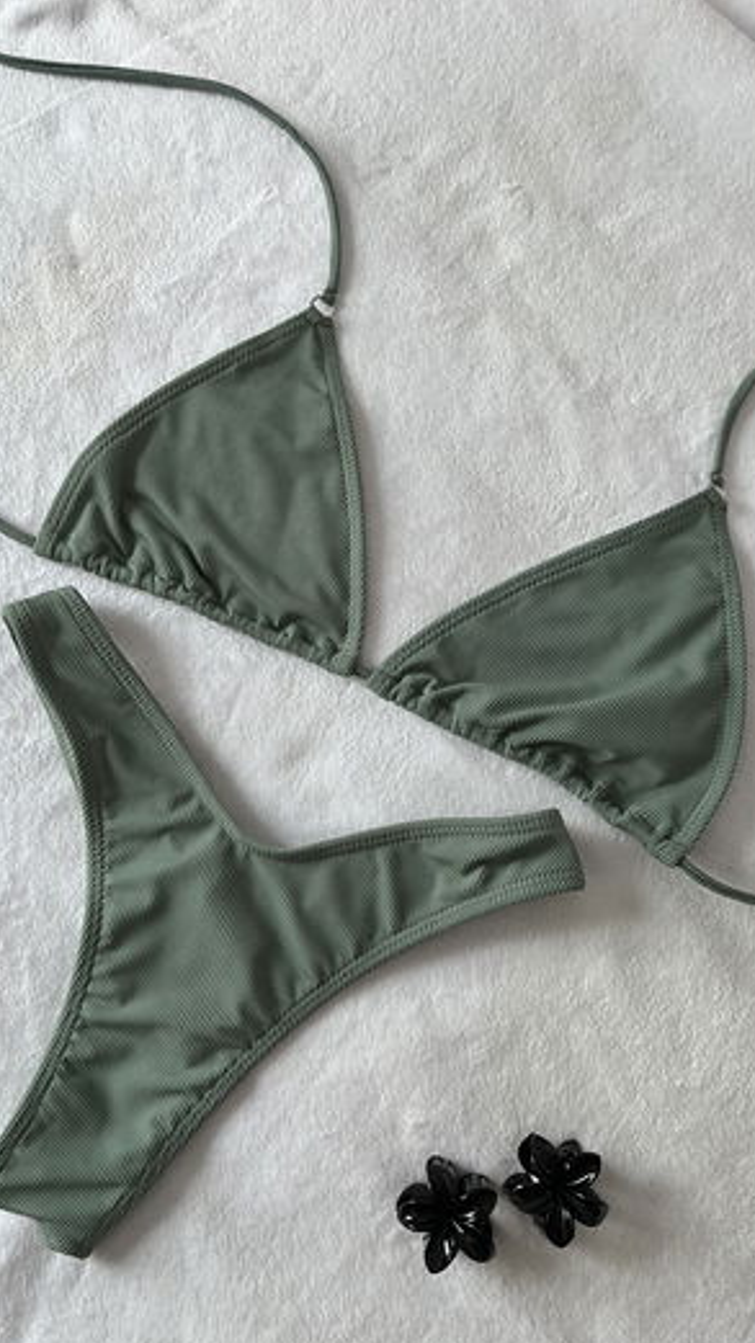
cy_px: 684
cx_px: 320
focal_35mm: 29
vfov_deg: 66.1
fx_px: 1032
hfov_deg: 40.1
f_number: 1.6
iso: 125
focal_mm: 5.1
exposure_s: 1/61
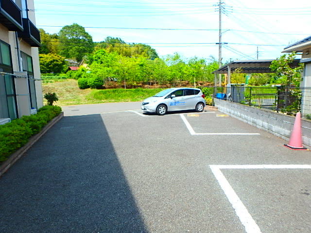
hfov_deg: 79.0
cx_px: 156
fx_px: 189
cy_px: 116
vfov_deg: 63.4
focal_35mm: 21
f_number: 3.5
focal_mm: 3.7
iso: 125
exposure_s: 1/500
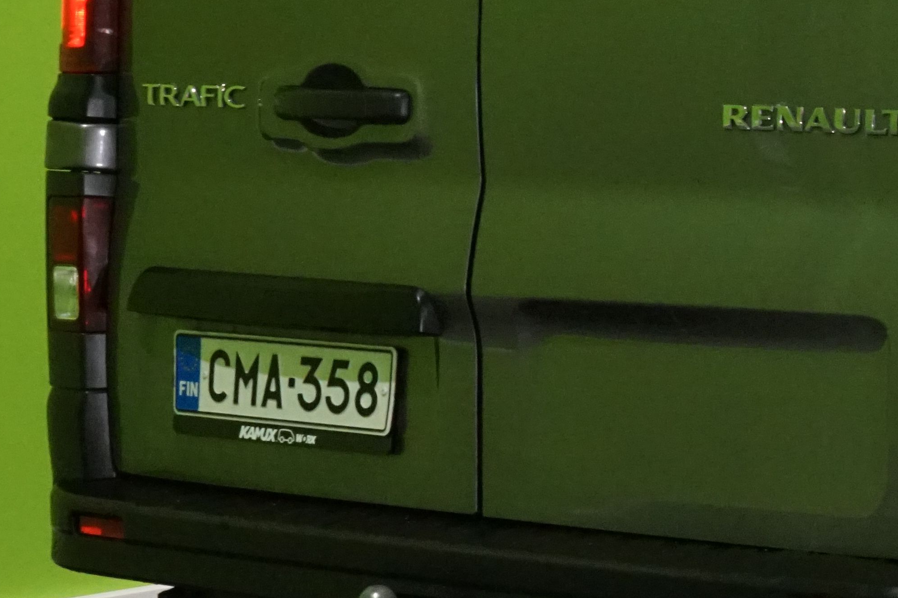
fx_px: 3741
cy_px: 105
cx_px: 1175
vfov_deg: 9.1
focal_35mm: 150
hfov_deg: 13.2
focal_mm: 50
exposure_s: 1/20
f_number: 25
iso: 6400
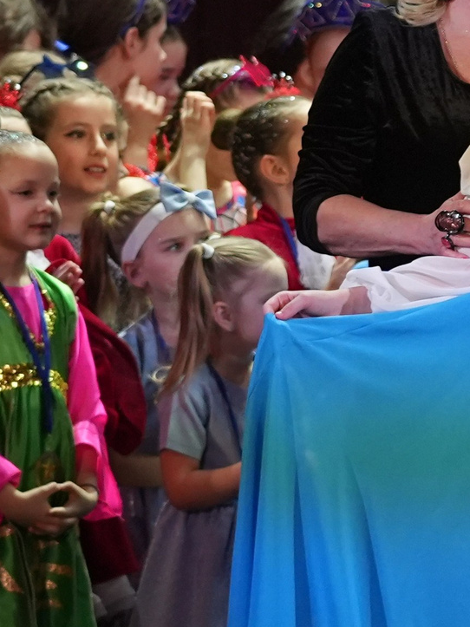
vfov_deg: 4.1
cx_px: 1034
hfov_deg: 3.1
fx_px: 8692
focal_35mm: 480
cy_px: 202
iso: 1600
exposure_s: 1/400
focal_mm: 94
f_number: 2.8
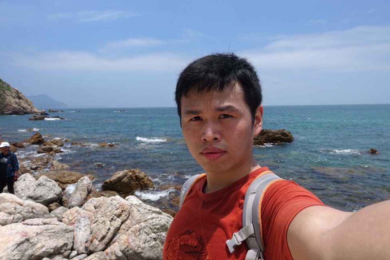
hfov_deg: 71.5
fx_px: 271
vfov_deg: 51.3
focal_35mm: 25
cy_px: 133
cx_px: 199
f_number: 5.6
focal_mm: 8.8
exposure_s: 1/500
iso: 80
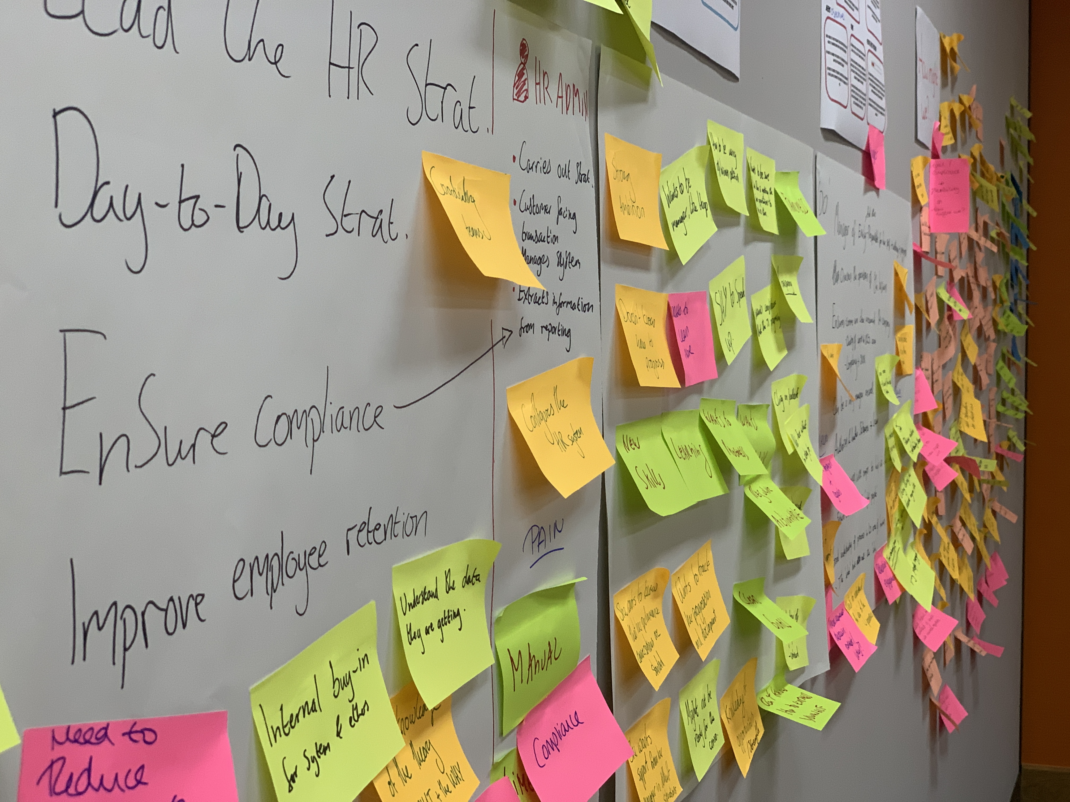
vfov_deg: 28.0
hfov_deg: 36.8
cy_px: 401
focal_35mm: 52
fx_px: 1607
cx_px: 535
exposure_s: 1/100
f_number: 2.4
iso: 125
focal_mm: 6
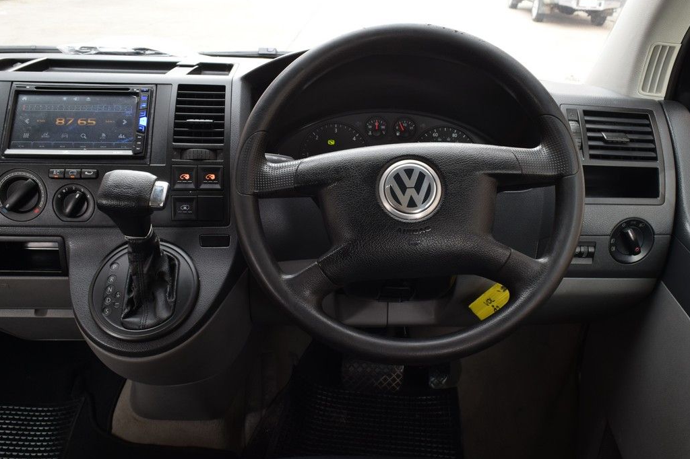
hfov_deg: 63.7
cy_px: 244
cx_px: 358
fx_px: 556
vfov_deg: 44.9
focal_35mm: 29
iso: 500
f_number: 10
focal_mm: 18
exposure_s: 1/13
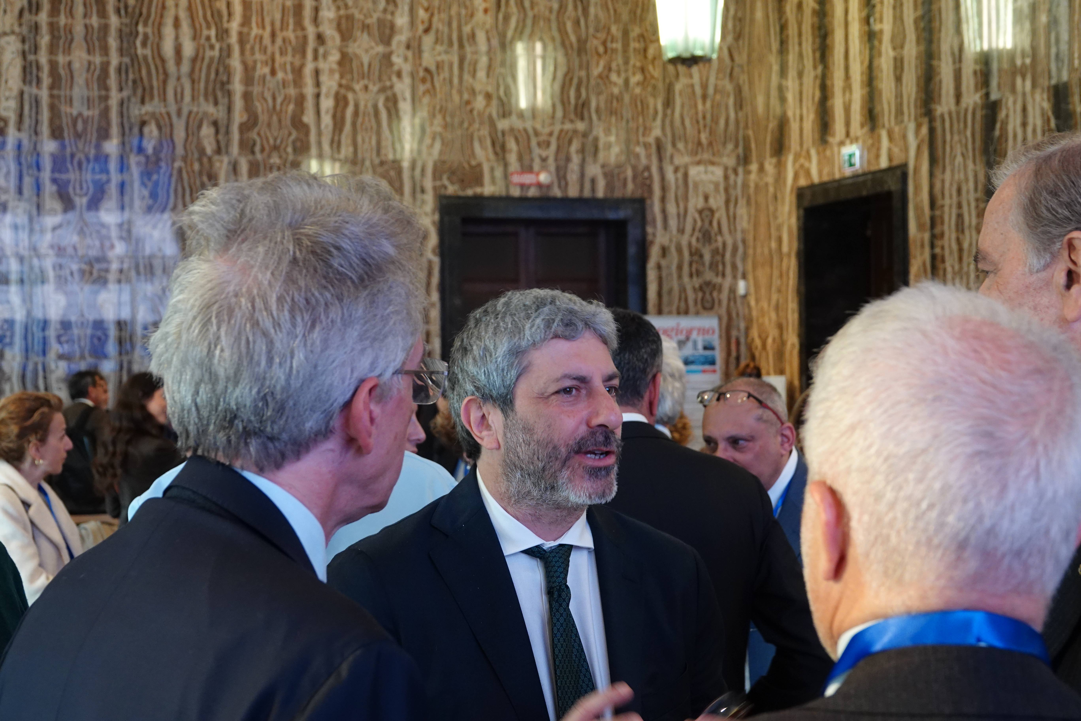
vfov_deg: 24.2
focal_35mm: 56
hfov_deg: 35.6
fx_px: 1681
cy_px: 360
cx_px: 540
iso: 800
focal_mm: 20.49
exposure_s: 1/40
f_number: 3.5
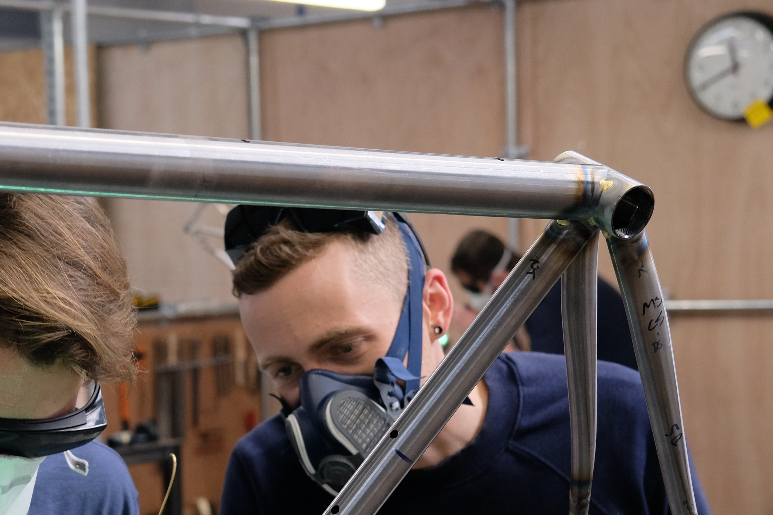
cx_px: 199
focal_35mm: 91
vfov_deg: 14.9
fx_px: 1954
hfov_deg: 22.2
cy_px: 409
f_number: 4
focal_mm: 29.2
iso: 800
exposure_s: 1/160
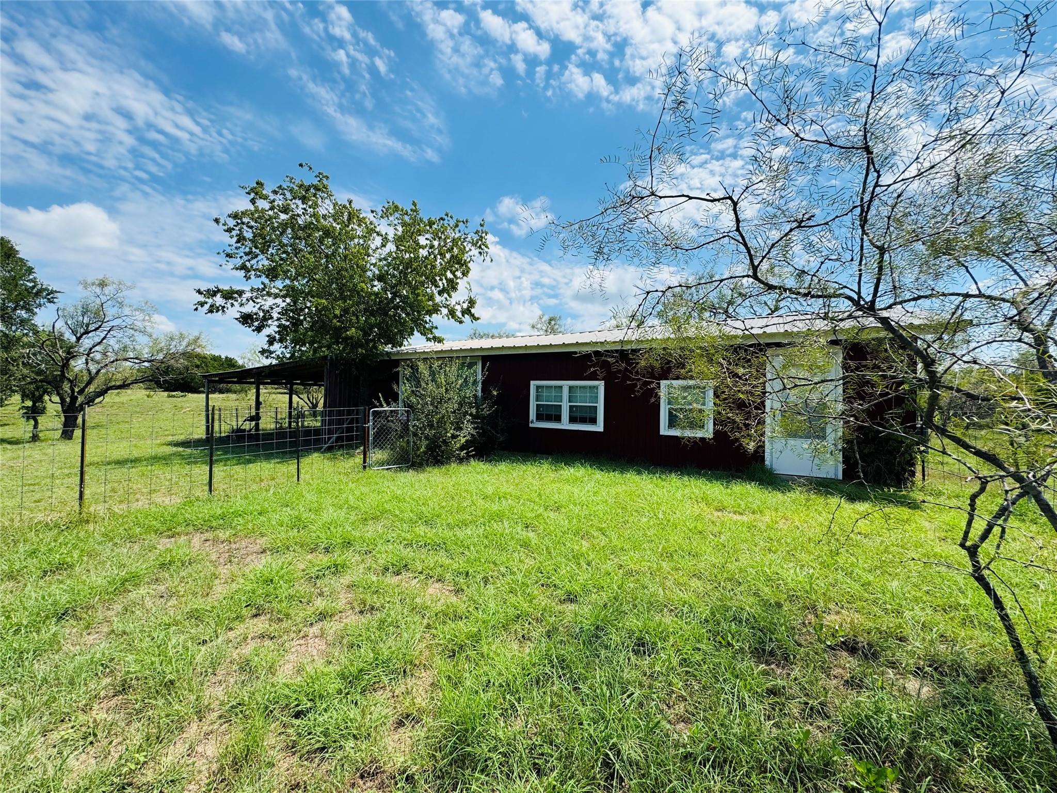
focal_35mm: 14
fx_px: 427
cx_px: 528
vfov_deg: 85.7
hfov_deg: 102.1
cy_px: 396
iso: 50
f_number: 2.2
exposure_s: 1/1976
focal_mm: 2.22
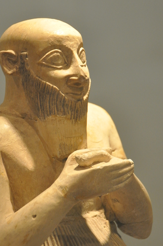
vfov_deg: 13.4
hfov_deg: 8.9
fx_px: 1049
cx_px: 59
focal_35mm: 154
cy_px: 127
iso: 800
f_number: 5
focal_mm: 75
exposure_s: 1/60
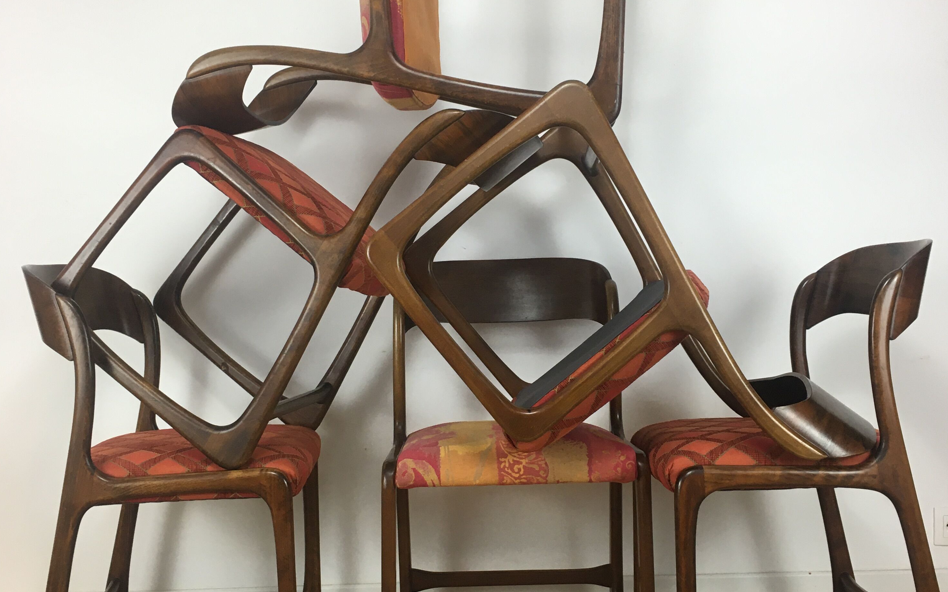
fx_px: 1085
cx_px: 471
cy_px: 320
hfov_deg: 47.2
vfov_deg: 30.5
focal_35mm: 42
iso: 40
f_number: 2.2
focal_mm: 4.15
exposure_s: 1/33
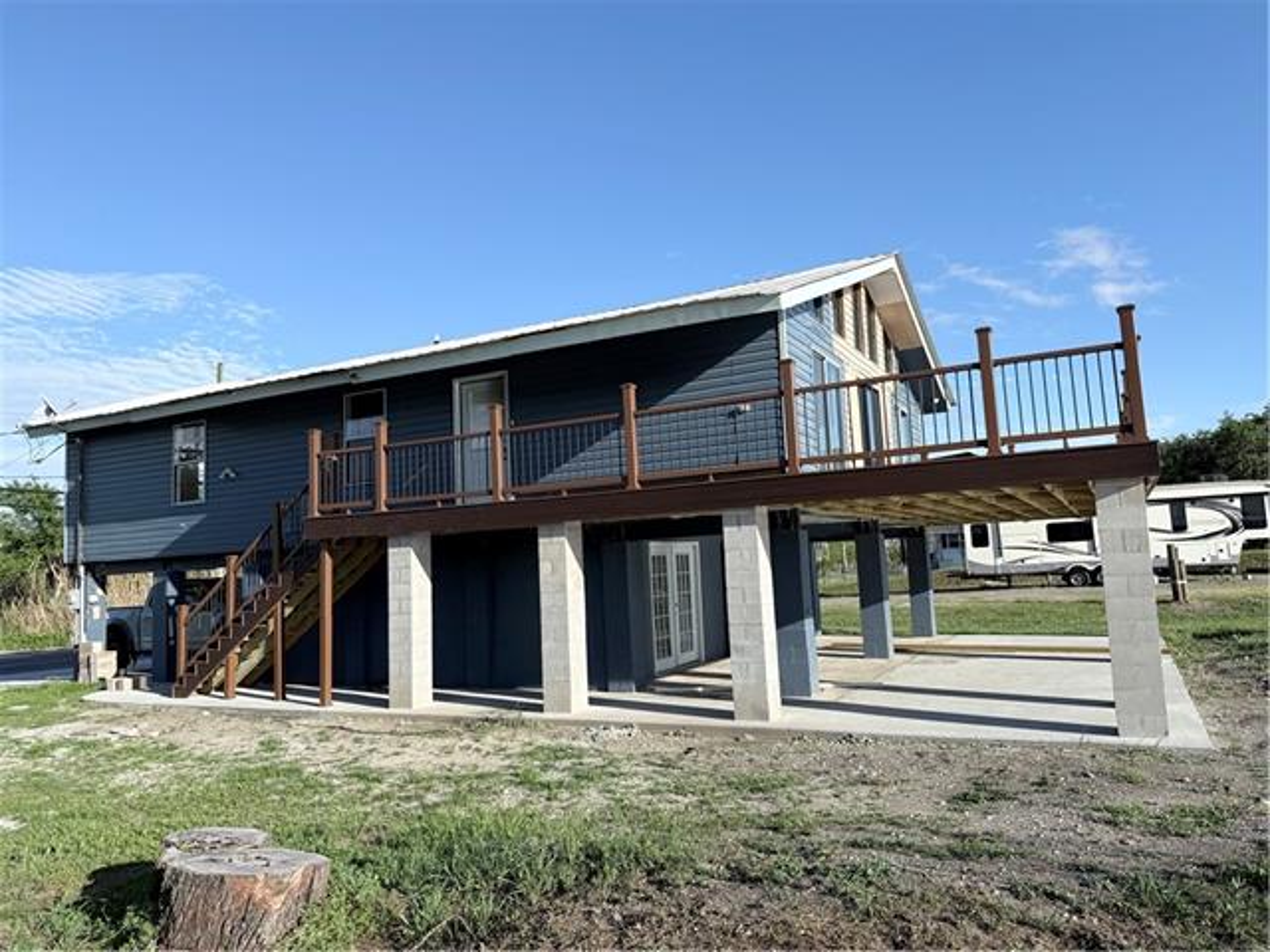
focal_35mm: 24
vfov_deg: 56.8
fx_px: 881
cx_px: 635
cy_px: 476
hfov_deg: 71.6
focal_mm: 6.76
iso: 80
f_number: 1.78
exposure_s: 1/3953
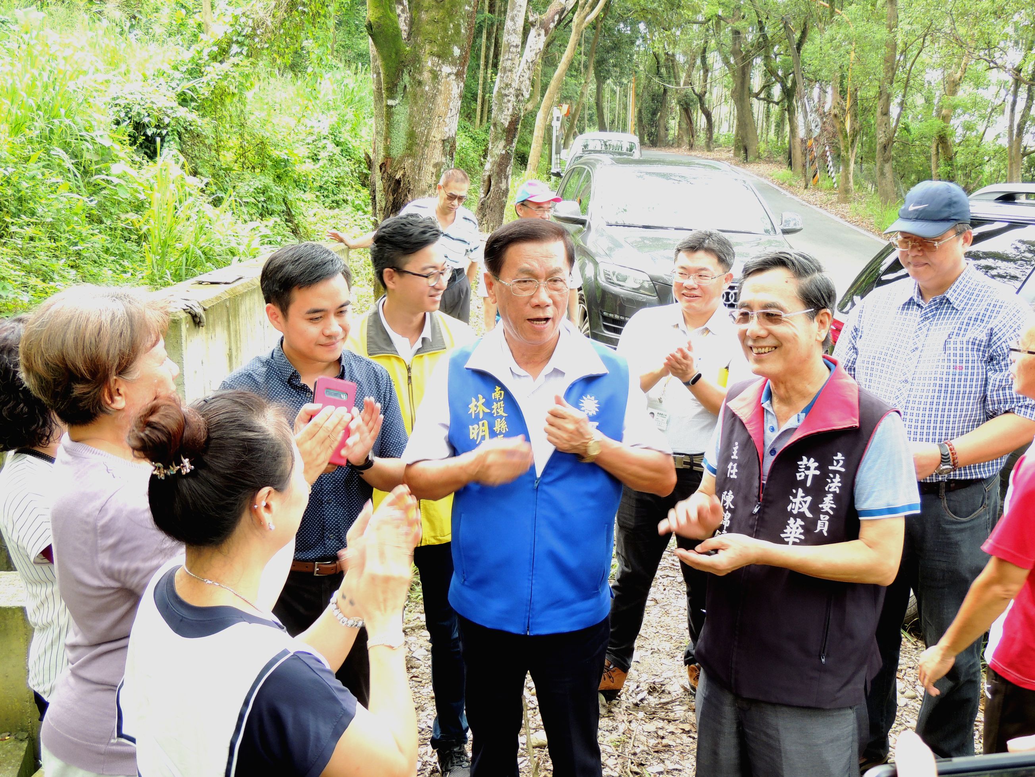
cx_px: 518
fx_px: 1046
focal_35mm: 35
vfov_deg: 40.7
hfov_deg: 52.6
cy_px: 388
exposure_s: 1/50
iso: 125
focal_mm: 6.2
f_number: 3.3
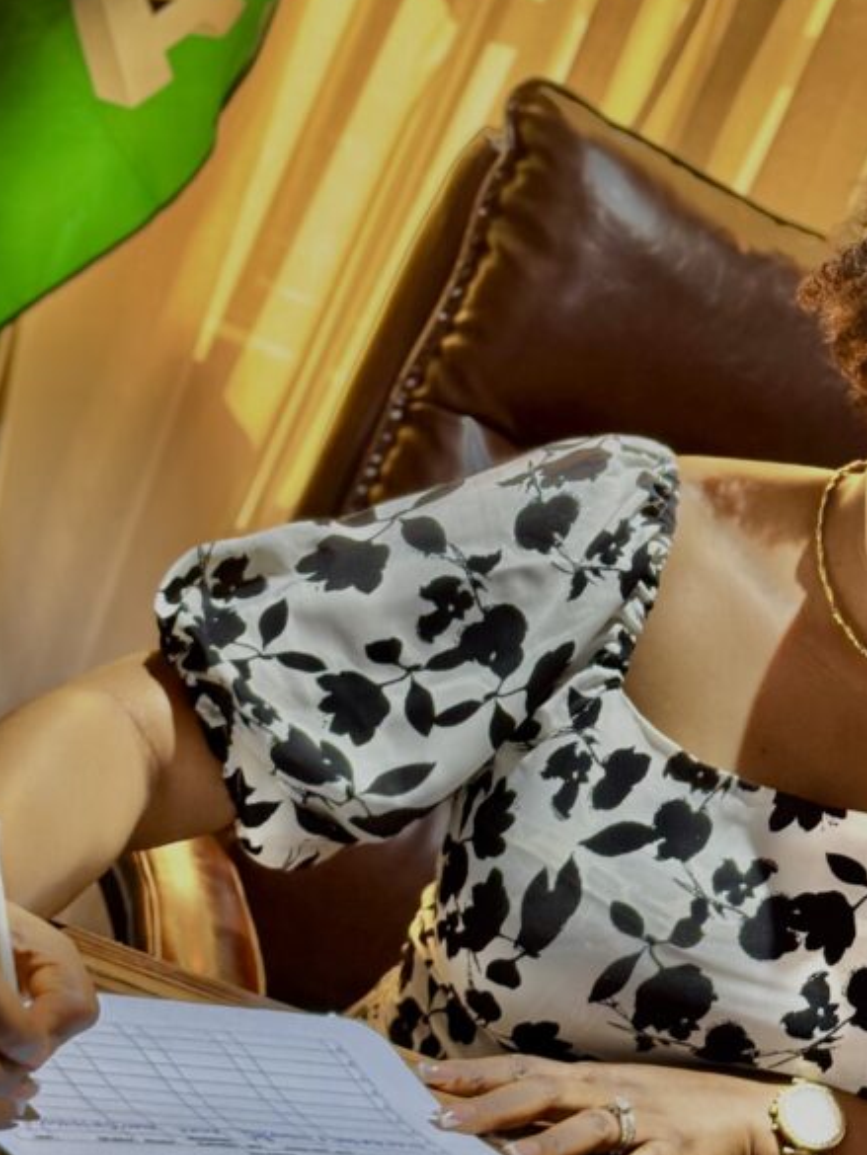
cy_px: 571
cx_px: 652
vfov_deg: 23.3
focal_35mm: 84
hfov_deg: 17.5
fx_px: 2804
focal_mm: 6.76
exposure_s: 1/60
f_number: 1.78
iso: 125
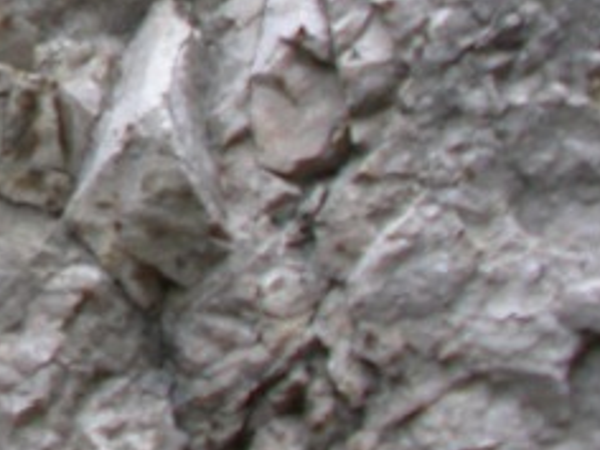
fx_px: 2236
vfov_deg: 11.2
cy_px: -145
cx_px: -366
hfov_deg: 14.1
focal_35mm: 129
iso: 100
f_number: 4.2
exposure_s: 1/35.1
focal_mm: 7.85
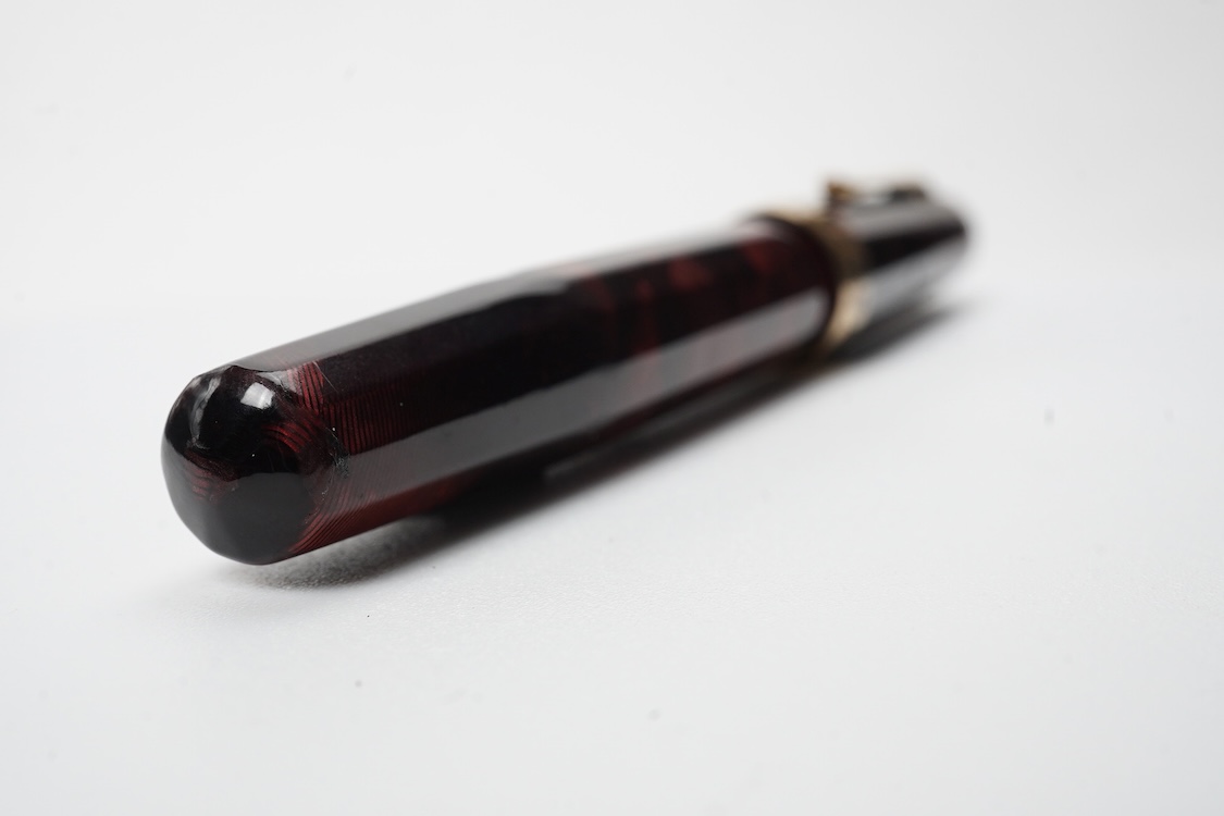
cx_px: 612
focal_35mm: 45
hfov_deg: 43.6
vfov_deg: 29.9
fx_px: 1530
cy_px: 408
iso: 640
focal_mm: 30
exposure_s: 1/100
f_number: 22
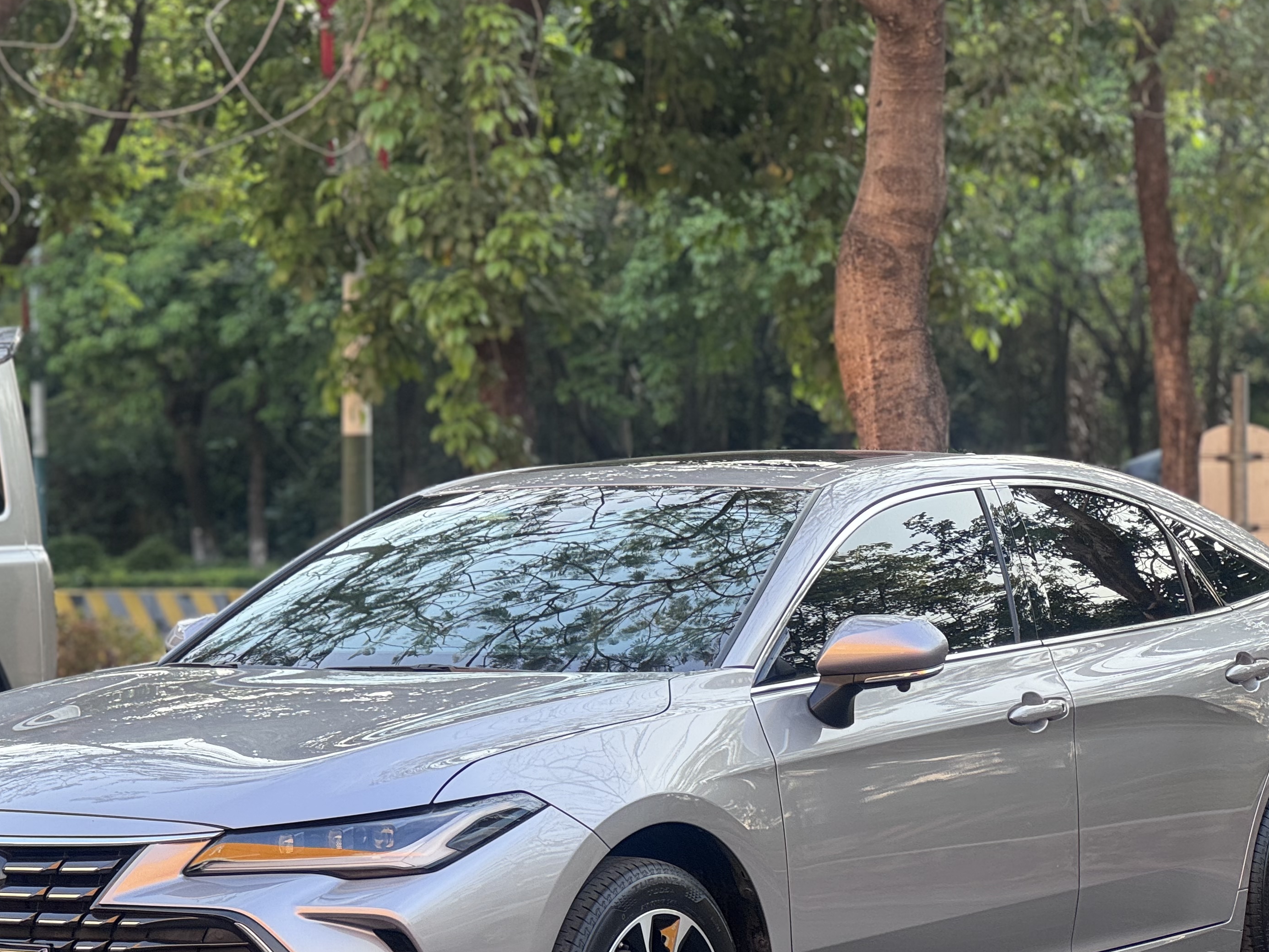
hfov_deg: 17.6
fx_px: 4106
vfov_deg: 13.2
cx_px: 590
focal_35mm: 112
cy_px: 679
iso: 50
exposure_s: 1/99
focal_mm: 9
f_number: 2.8
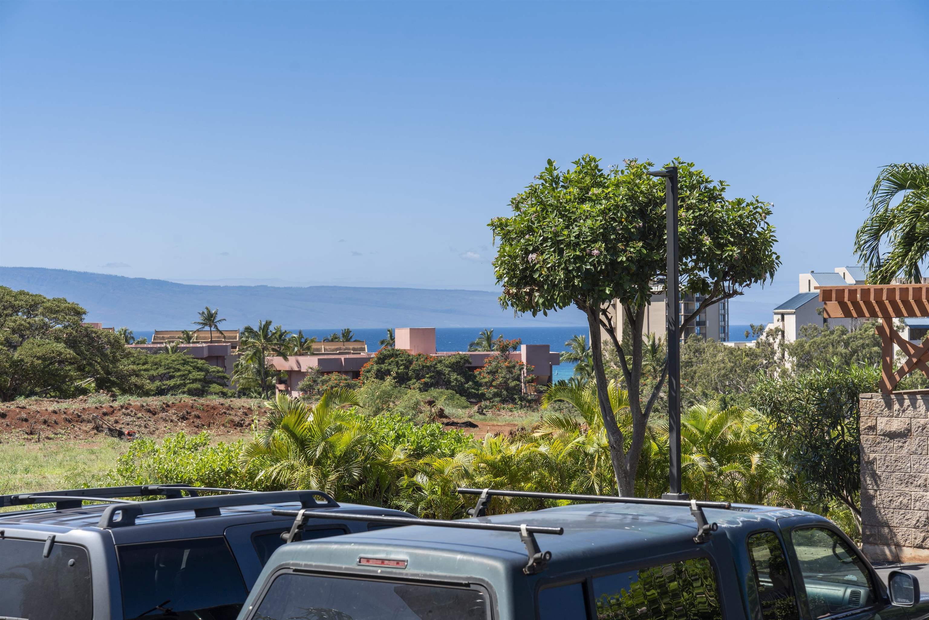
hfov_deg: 27.0
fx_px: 1935
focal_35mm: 75
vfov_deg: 18.2
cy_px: 310
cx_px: 464
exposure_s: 1/320
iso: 100
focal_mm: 75
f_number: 8
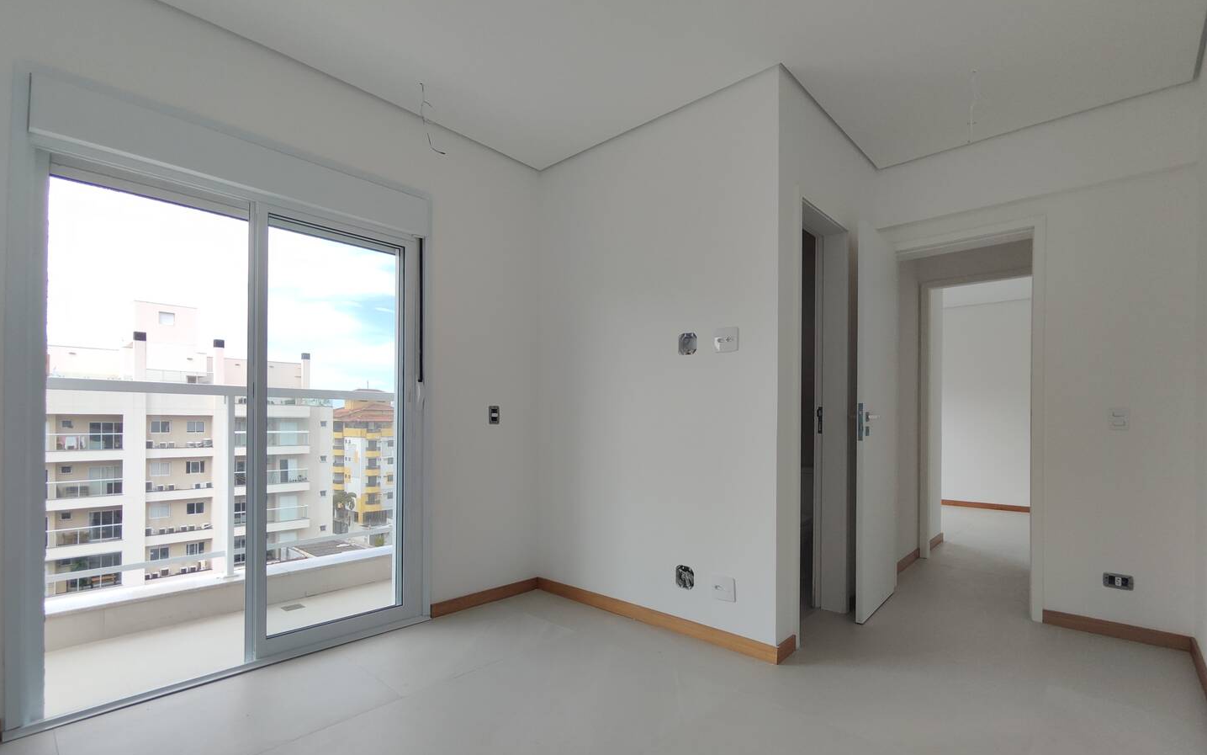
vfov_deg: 67.9
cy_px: 406
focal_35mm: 17
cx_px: 603
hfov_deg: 94.4
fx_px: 559
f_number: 2.2
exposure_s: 1/442
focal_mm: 1.65
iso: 50
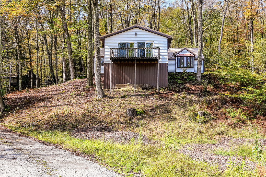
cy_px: 88
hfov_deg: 62.0
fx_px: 221
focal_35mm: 30
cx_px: 133
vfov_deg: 43.5
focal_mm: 30
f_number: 9
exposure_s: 1/50
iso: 100
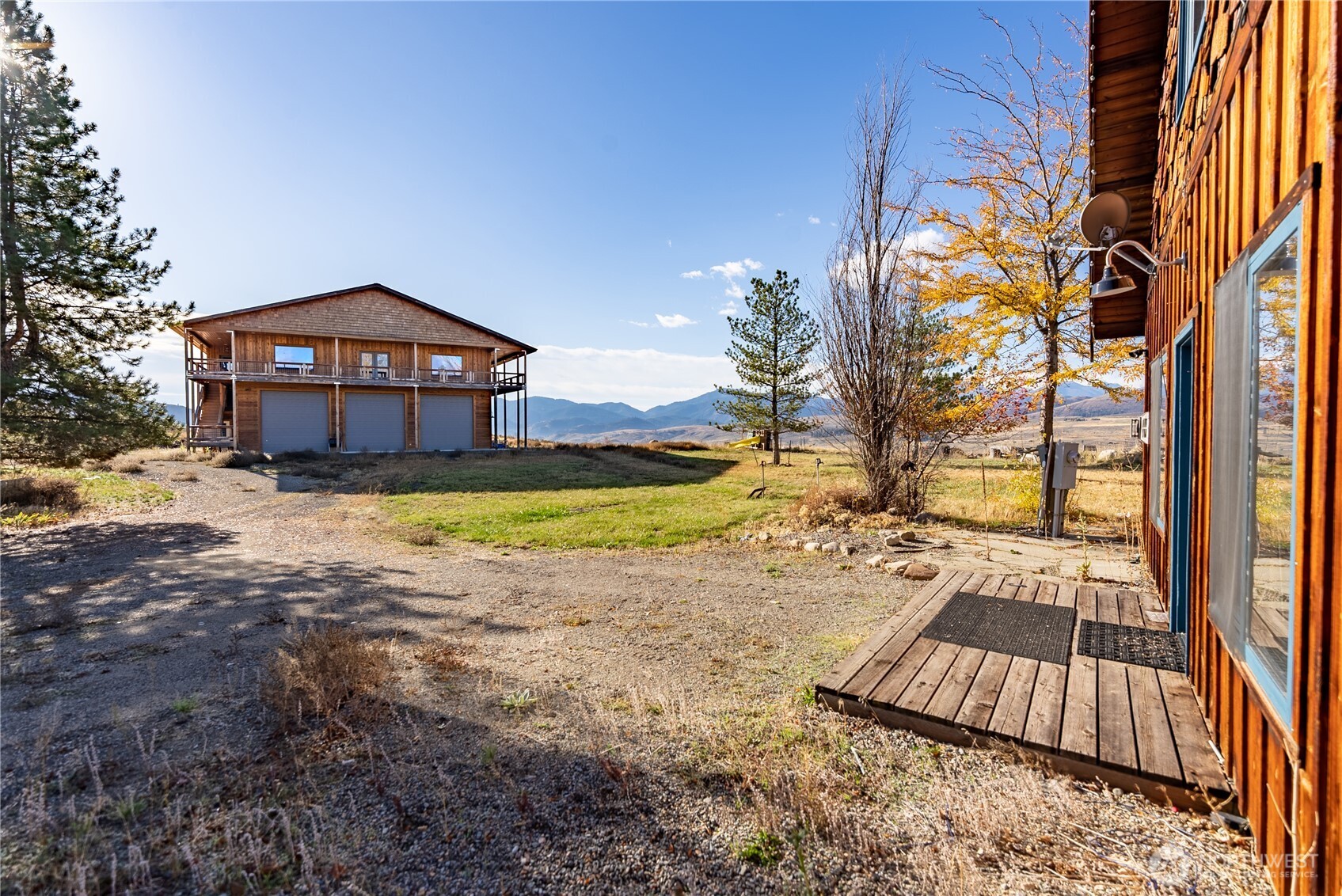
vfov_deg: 73.8
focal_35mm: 16
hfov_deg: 96.7
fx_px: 597
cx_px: 671
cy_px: 448
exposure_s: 1/1000
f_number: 8
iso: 80
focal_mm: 16
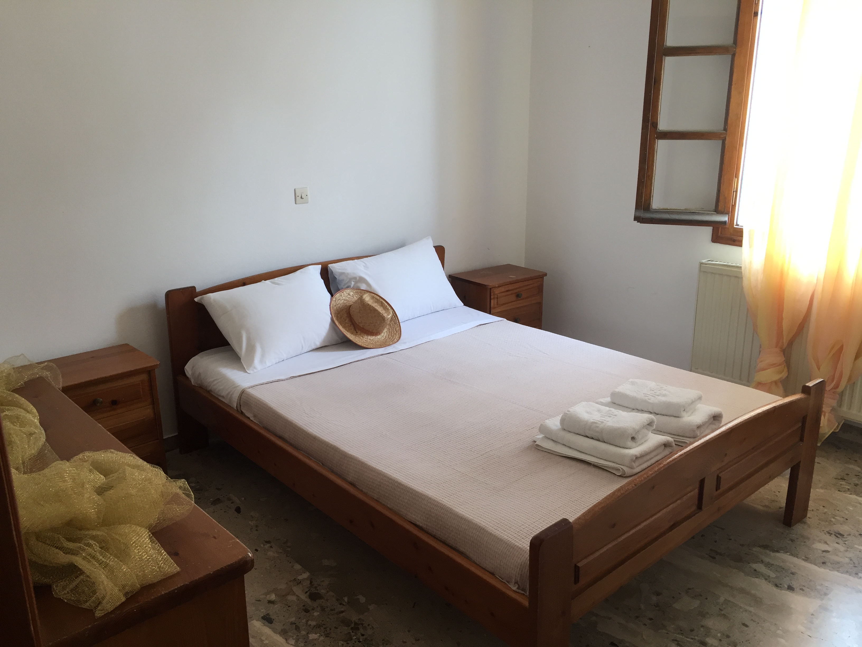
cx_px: 431
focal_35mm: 29
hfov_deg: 61.7
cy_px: 324
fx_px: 722
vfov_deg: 48.2
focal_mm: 4.15
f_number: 2.2
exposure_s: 1/33
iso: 32
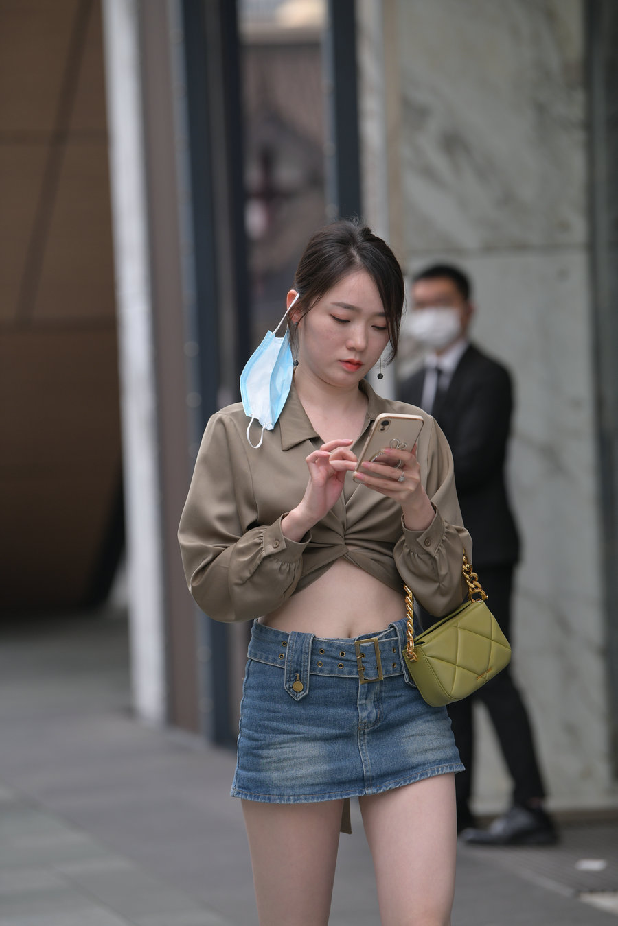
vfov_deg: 11.7
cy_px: 463
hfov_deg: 7.8
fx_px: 4506
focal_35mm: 175
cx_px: 309
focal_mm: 175
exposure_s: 1/800
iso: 400
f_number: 4
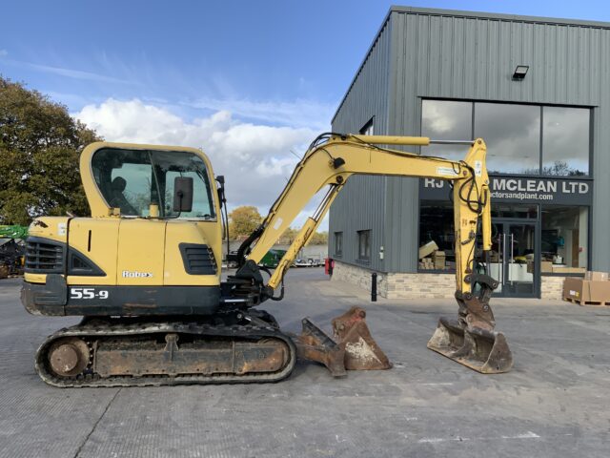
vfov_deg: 48.2
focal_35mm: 29
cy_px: 229
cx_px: 305
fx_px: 511
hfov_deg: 61.7
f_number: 1.8
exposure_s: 1/1250
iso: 16
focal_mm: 3
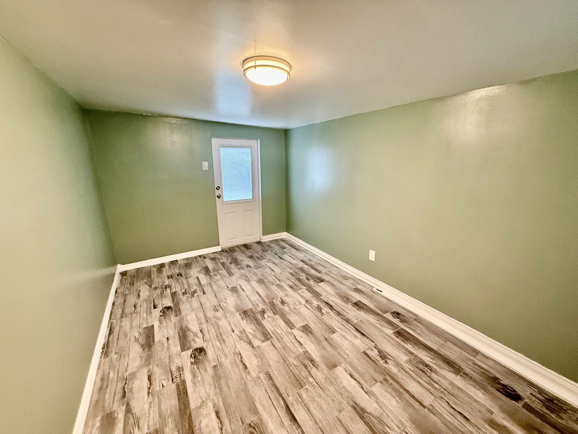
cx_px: 289
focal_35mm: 14
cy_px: 217
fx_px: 234
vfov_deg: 85.7
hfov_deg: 102.1
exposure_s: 1/60
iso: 500
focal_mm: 2.22
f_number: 2.2
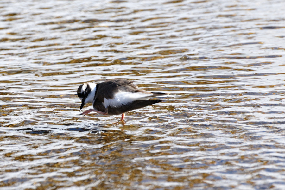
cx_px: 142
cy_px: 95
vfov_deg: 1.5
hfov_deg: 2.3
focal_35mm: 900
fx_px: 7124
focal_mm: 600
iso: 320
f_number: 6.3
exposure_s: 1/1000
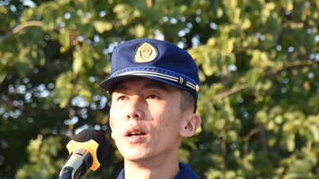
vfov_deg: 4.6
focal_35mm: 263
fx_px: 2223
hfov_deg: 8.2
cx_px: 141
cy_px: 152
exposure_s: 1/500
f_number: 8
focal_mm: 105
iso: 800
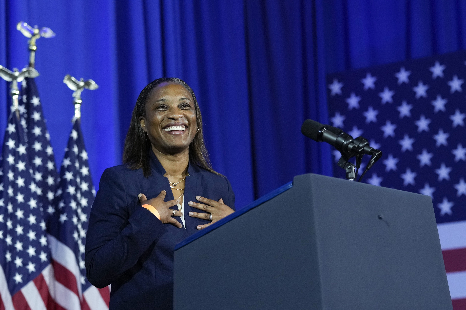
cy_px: 155
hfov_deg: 15.1
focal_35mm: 136
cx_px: 233
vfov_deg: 10.1
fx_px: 1760
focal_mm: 91
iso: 2000
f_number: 3.2
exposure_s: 1/250
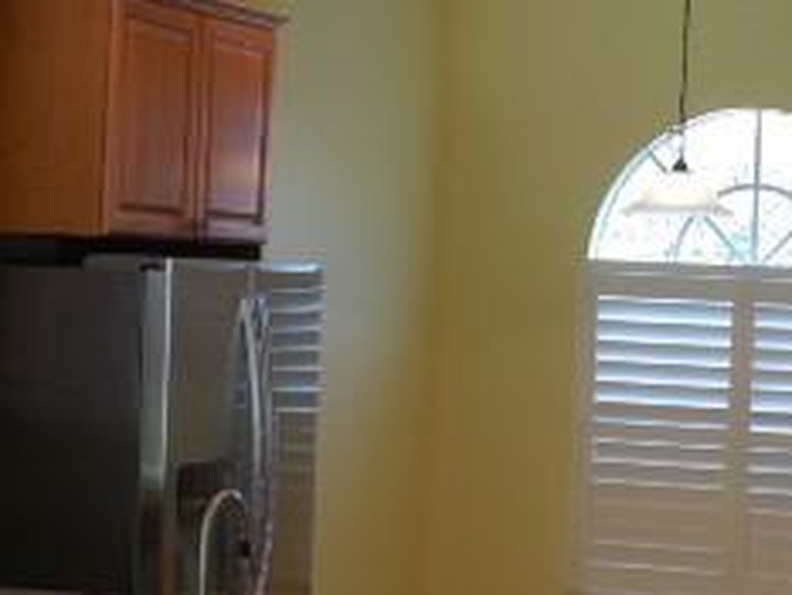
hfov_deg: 18.1
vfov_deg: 13.8
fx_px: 2449
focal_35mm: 107
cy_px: 326
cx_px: 707
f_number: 3.8
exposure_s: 1/30
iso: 200
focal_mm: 7
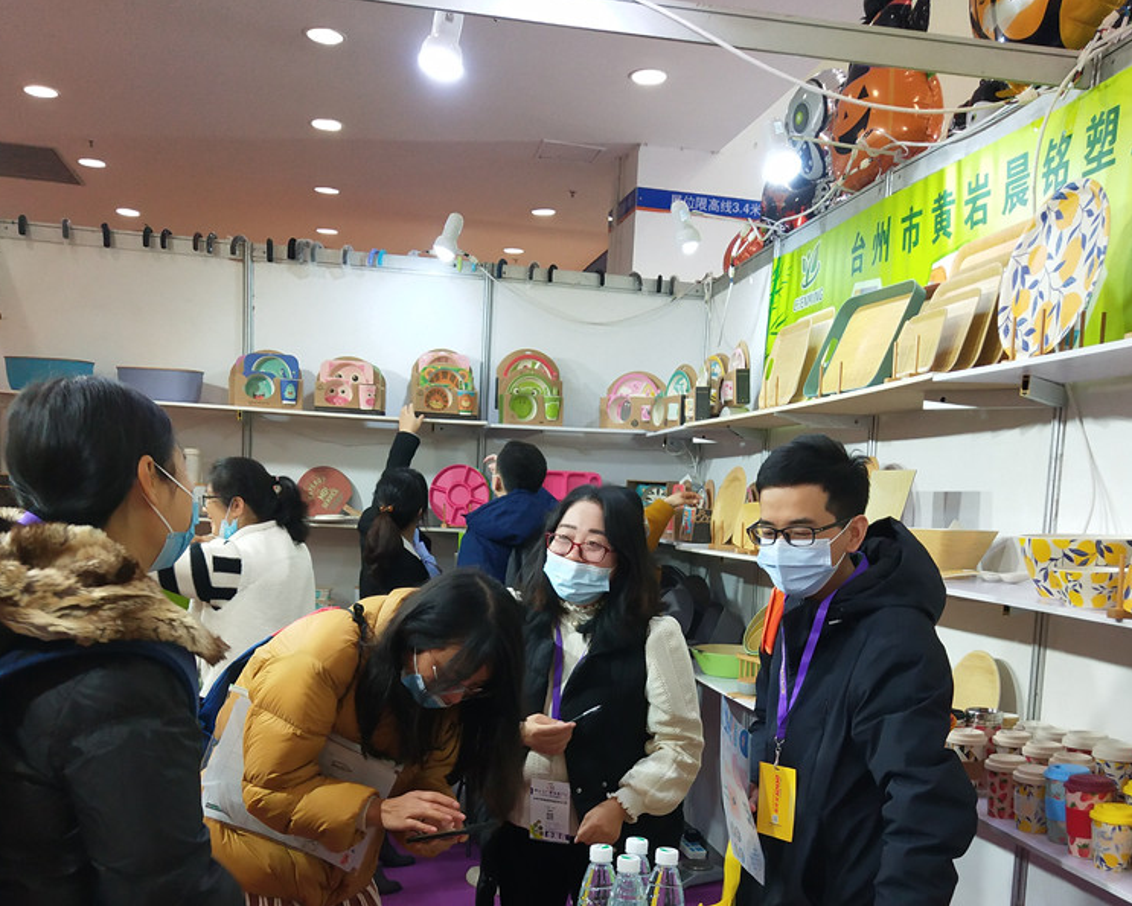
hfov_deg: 43.8
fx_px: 1408
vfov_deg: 34.7
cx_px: 587
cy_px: 707
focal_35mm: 42
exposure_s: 1/50
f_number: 1.8
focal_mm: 3.95
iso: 130
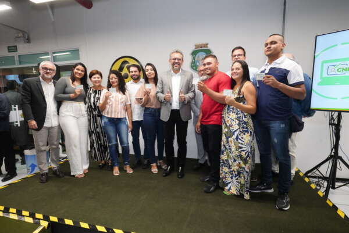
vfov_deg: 67.5
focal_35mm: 18
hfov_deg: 90.0
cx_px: 174
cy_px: 116
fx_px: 175
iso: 8000
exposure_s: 1/160
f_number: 9
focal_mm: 18
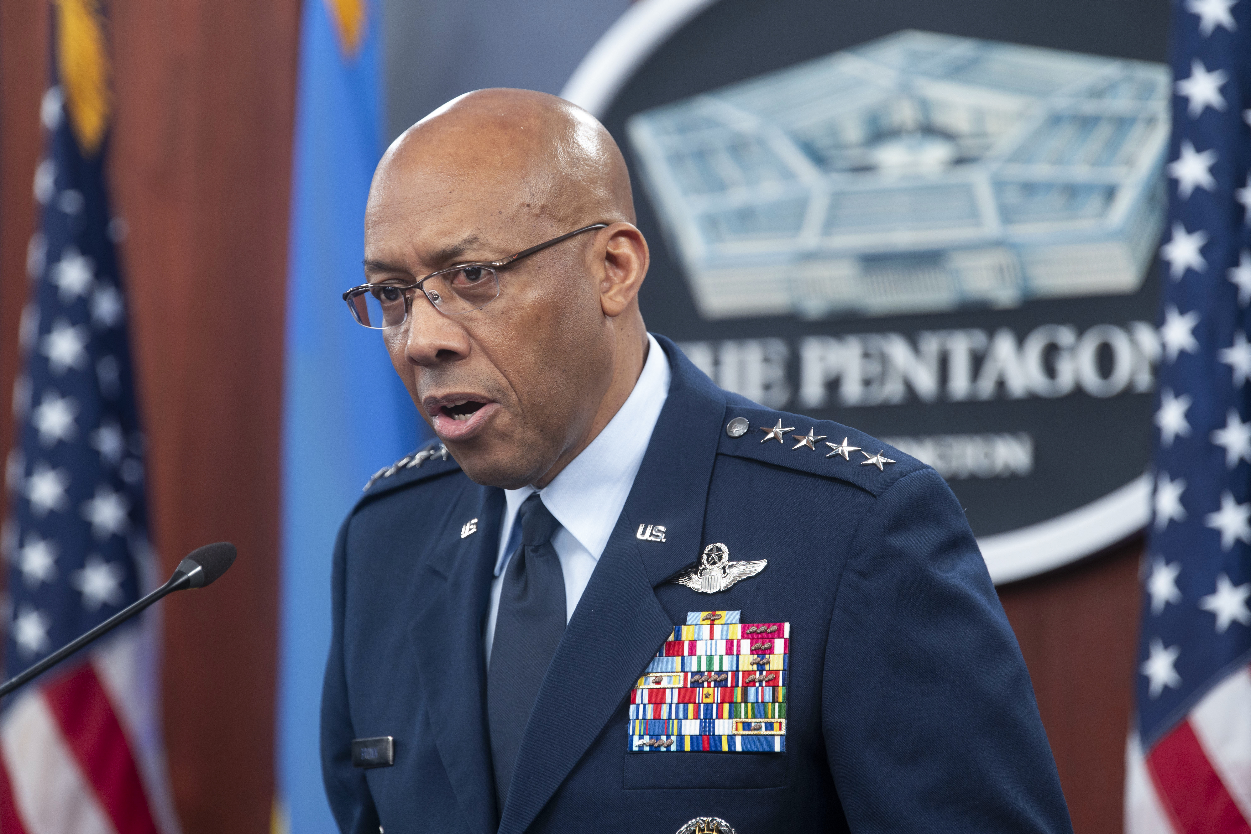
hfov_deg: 9.8
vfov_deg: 6.5
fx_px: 7331
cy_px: 417
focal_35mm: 211
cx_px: 628
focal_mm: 210
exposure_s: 1/250
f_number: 4
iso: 1000
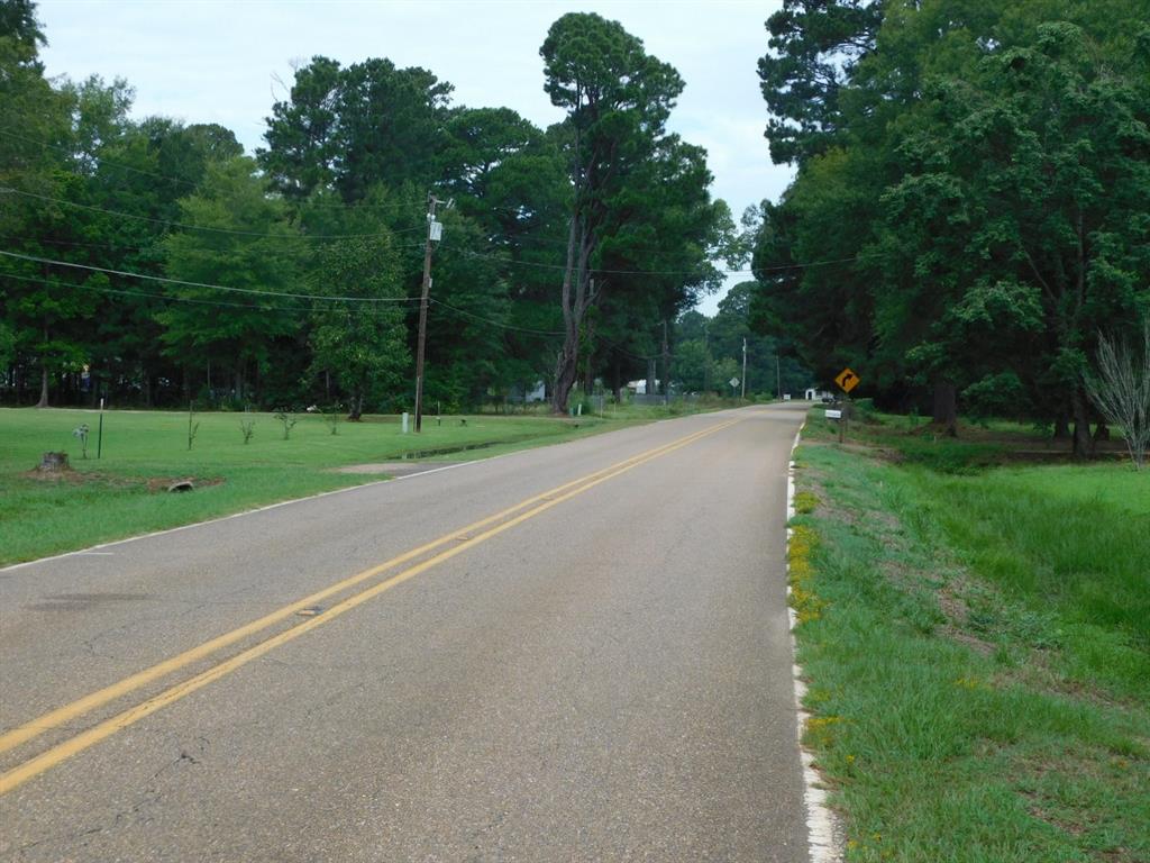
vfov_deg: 28.6
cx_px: 575
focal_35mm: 51
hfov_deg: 37.5
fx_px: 1694
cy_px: 432
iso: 125
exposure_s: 1/400
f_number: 3.8
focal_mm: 9
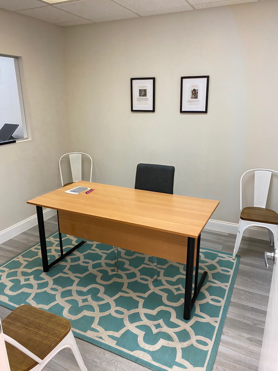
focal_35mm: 26
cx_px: 139
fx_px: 278
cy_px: 186
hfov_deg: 53.1
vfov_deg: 67.3
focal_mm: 4.25
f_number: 1.8
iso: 125
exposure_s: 1/60
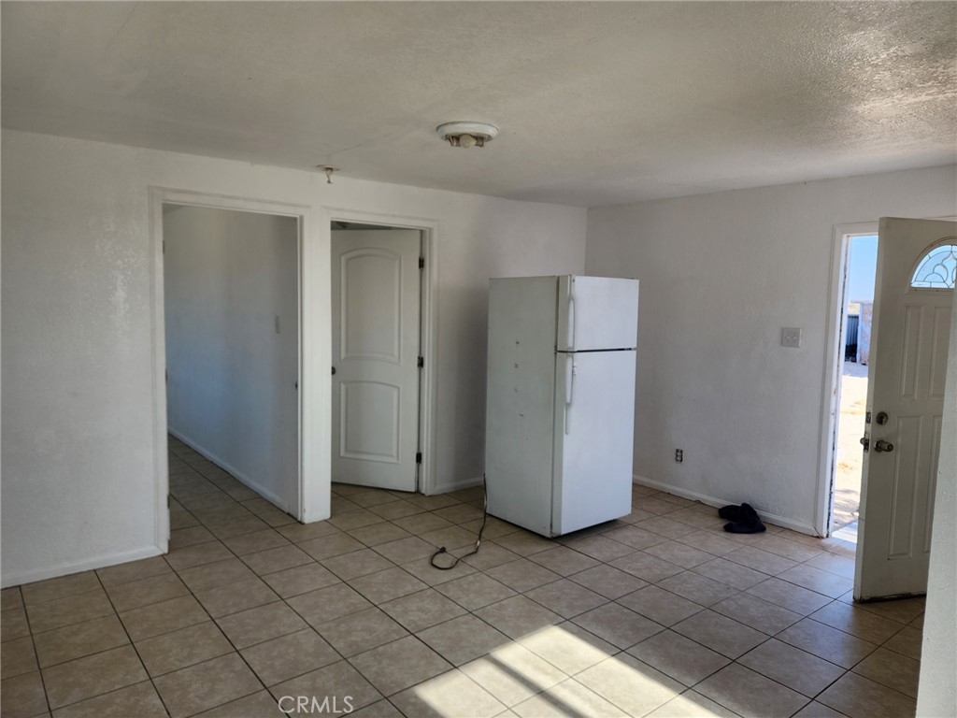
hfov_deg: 73.9
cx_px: 478
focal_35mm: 23
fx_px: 636
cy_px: 359
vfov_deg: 58.9
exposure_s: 1/180
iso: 20
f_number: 1.8
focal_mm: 5.4
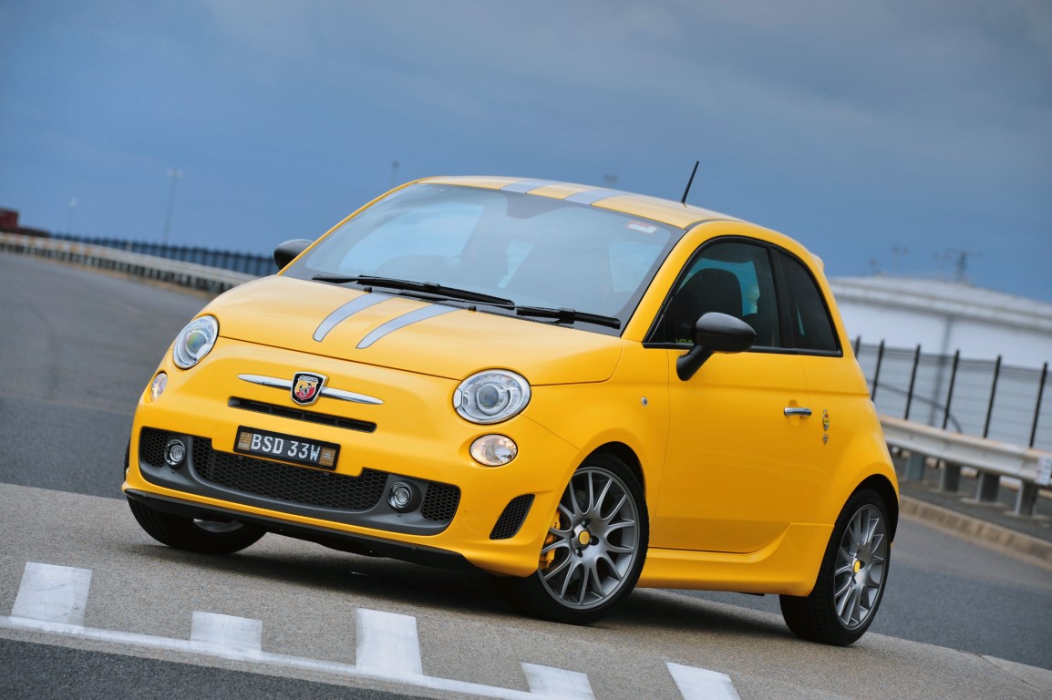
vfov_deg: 7.8
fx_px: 5111
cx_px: 526
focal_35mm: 175
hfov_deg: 11.8
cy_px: 350
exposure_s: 1/100
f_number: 8
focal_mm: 175
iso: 200
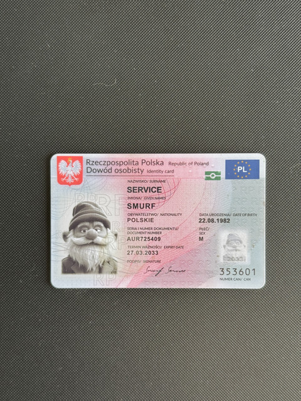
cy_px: 200
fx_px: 557
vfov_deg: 39.7
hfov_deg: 30.3
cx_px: 150
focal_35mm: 48
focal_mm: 6.76
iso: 100
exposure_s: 1/108
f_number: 1.78
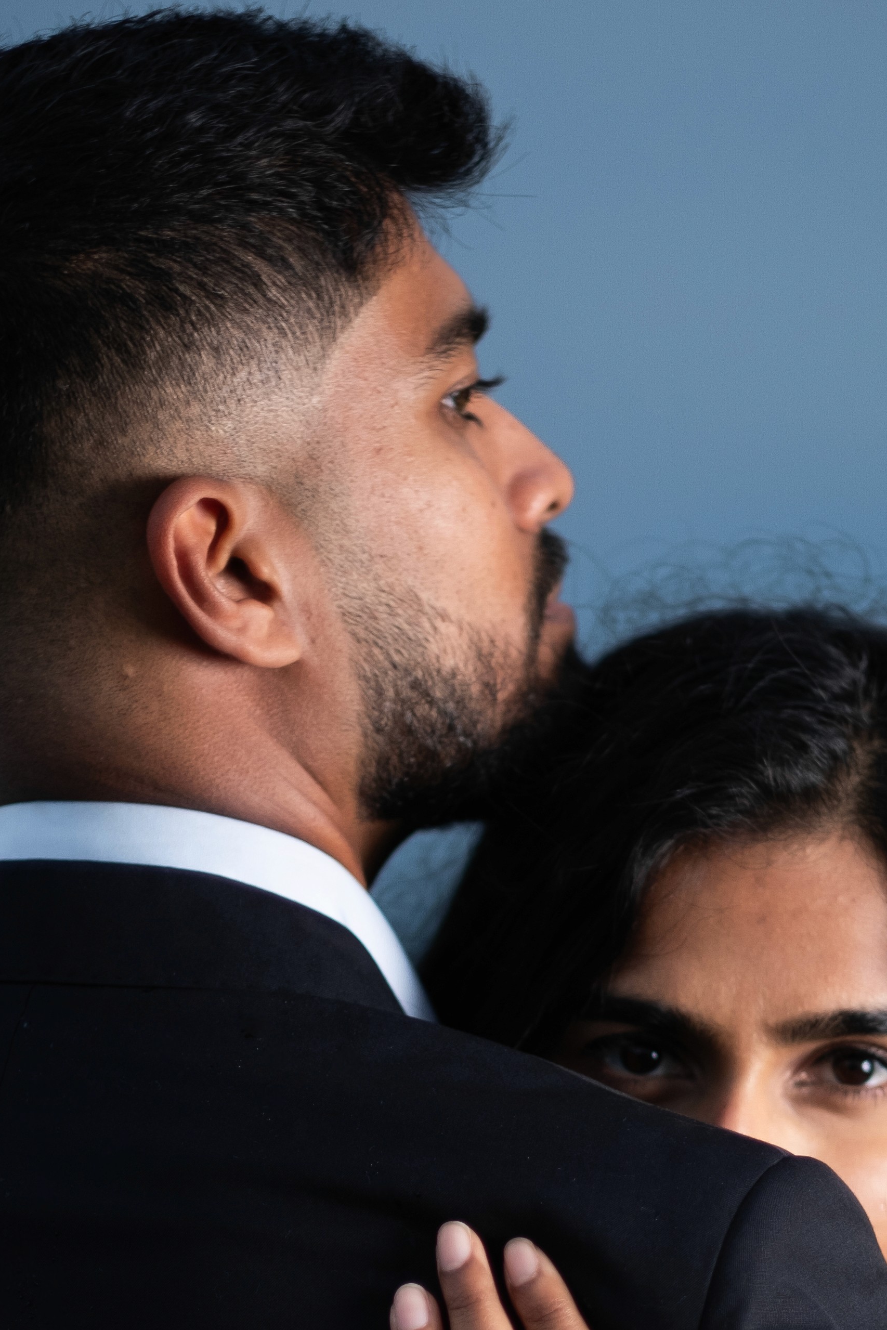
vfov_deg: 10.4
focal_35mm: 197
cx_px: 553
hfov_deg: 7.0
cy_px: 1134
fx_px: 7278
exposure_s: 1/6400
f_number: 1.2
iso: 100
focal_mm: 56
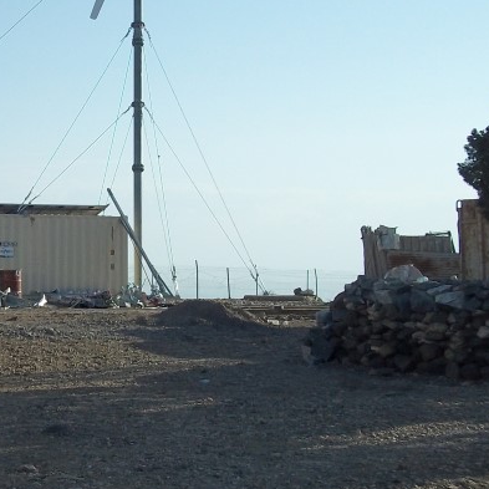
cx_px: -52
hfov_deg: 19.9
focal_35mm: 83
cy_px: 147
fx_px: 1327
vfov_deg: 20.8
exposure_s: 1/250
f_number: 8
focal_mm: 6.5
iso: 80
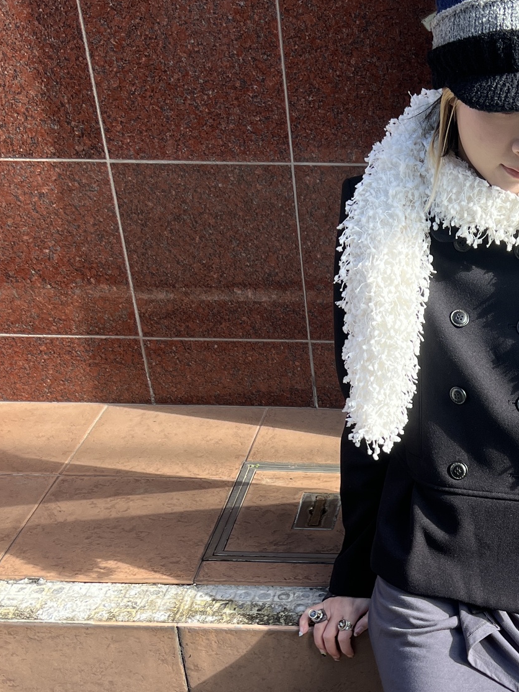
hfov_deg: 25.1
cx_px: 495
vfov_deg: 32.9
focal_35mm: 56
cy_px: 601
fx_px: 1119
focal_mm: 5.7
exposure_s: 1/940
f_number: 1.5
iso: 50
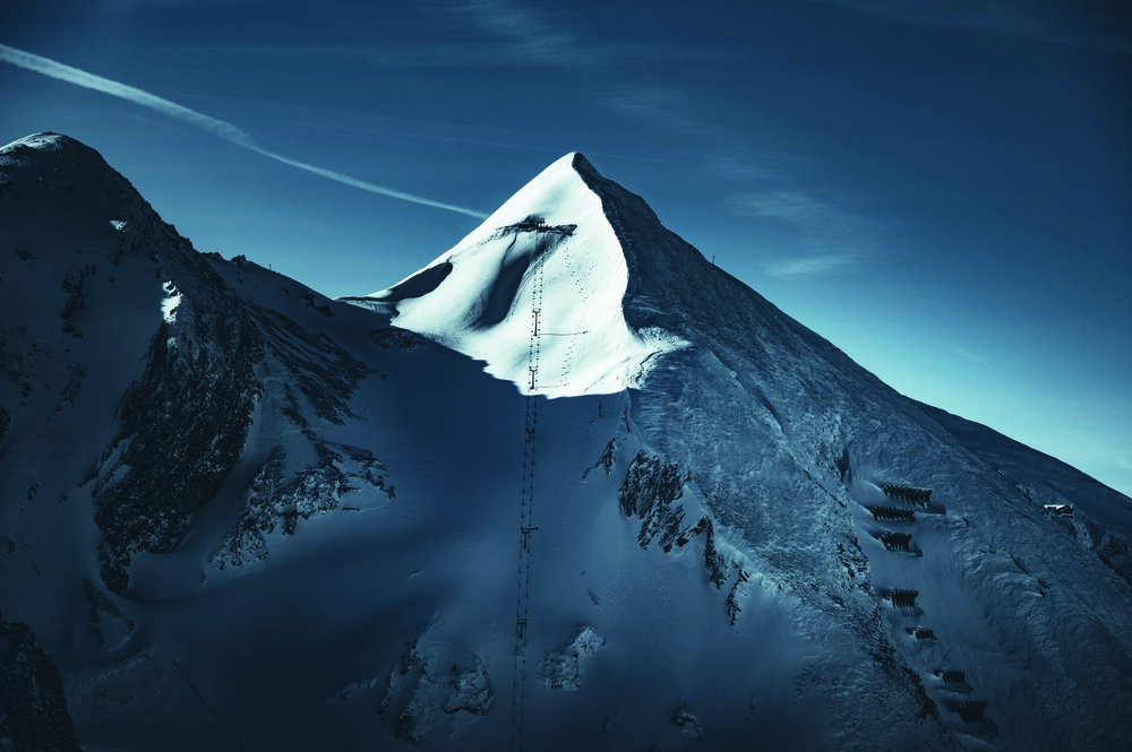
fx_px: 4241
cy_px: 376
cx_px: 566
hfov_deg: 15.2
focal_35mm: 135
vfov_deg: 10.1
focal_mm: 135
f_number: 7.1
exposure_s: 1/800
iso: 100
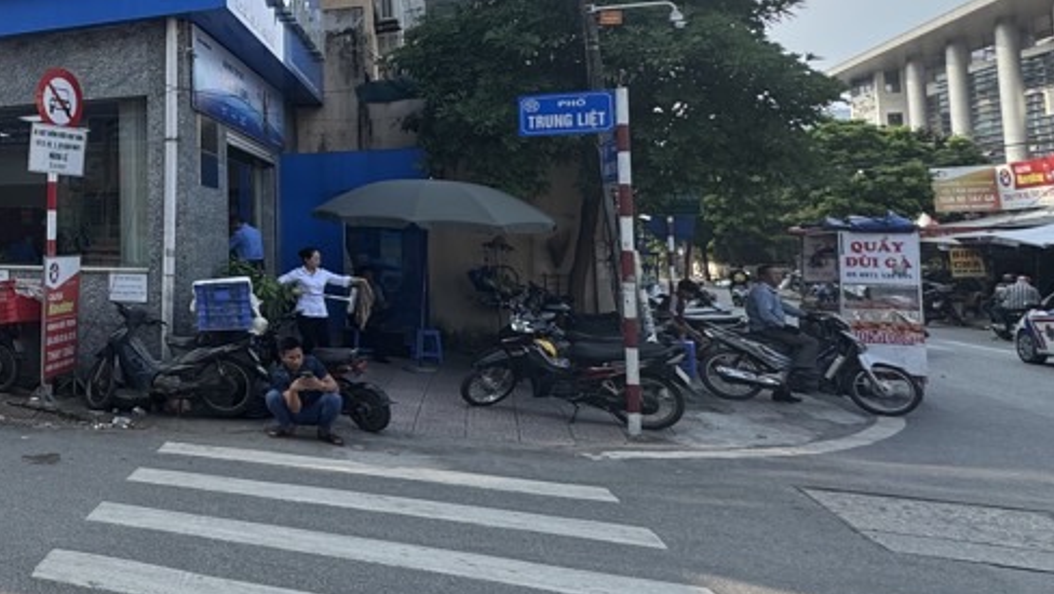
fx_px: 895
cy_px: 171
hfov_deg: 47.9
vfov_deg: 36.1
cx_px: -48
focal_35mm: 32
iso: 50
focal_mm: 2.22
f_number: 2.2
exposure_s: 1/418
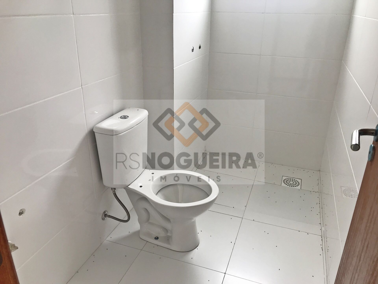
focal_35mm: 28
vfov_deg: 49.7
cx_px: 189
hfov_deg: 63.4
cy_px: 142
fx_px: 306
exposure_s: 1/90
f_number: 1.8
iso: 20
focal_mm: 3.99
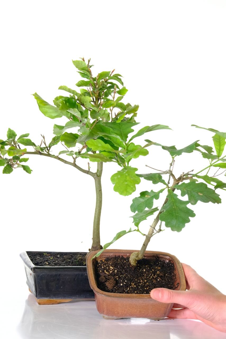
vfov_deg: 18.4
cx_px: 113
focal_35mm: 111
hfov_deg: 12.3
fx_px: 1045
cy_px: 170
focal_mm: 74.1
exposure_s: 1/15
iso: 1600
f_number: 11
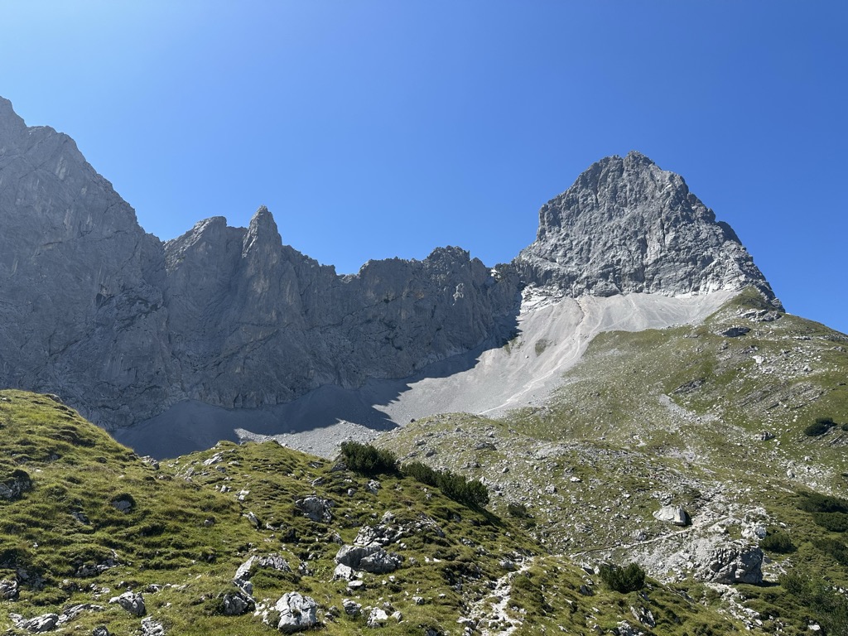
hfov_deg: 71.6
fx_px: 588
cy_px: 318
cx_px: 424
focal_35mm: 24
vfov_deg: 56.8
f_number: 1.78
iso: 80
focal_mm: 6.86
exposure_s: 1/3597
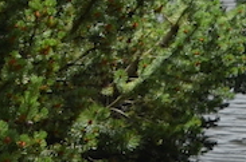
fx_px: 1288
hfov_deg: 9.3
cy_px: -185
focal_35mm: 189
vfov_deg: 6.9
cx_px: 655
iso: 100
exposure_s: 1/250
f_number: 8
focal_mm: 18
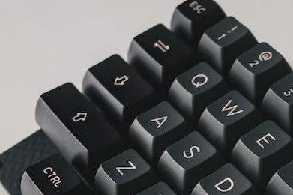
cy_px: 276
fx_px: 748
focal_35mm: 92
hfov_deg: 19.8
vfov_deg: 14.1
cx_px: 411
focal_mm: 20
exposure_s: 1/60
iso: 400
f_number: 3.2
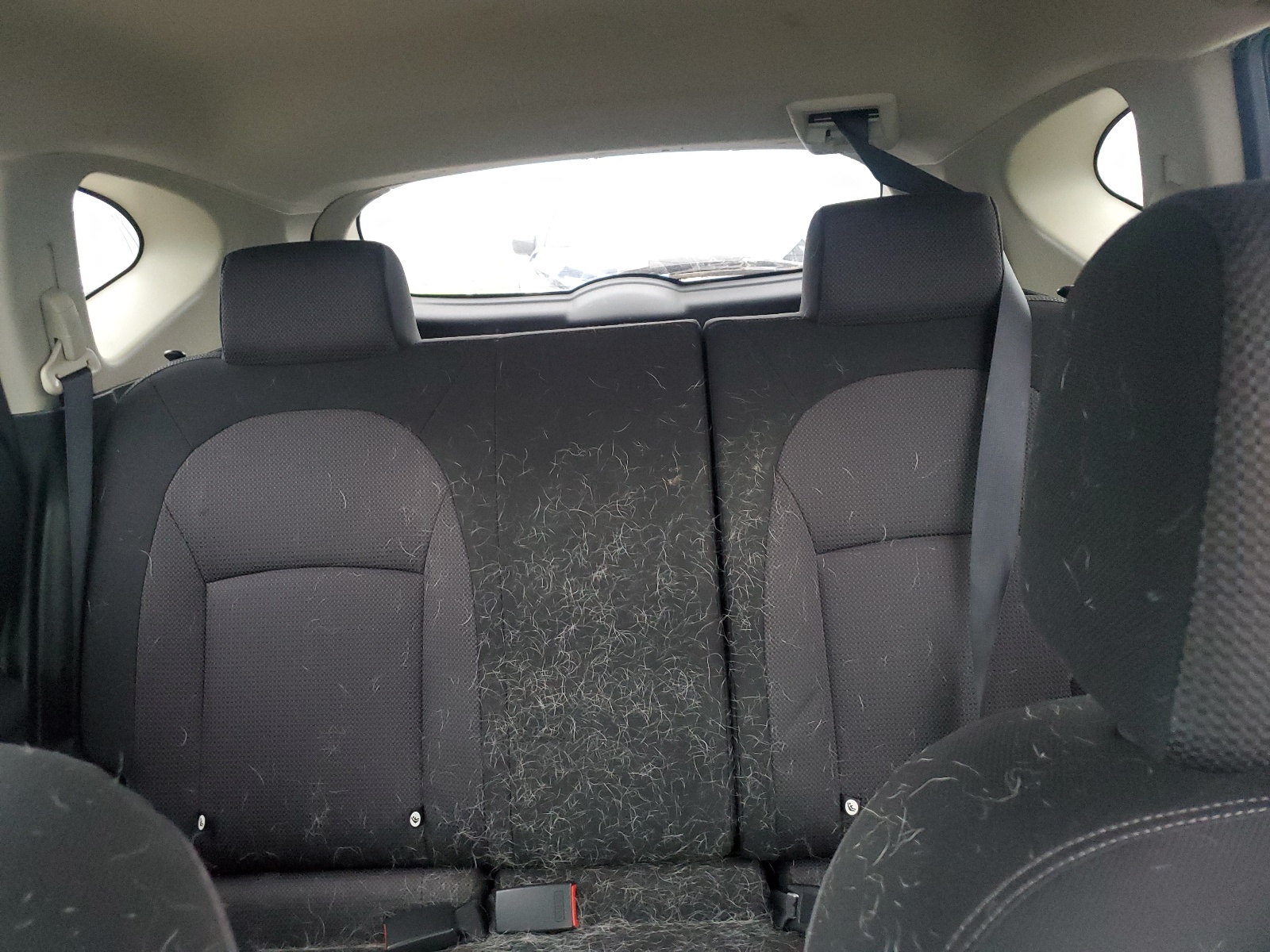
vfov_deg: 53.1
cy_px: 476
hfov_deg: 67.3
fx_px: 954
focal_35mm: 26
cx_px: 635
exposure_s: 1/60.2
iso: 415
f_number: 1.5
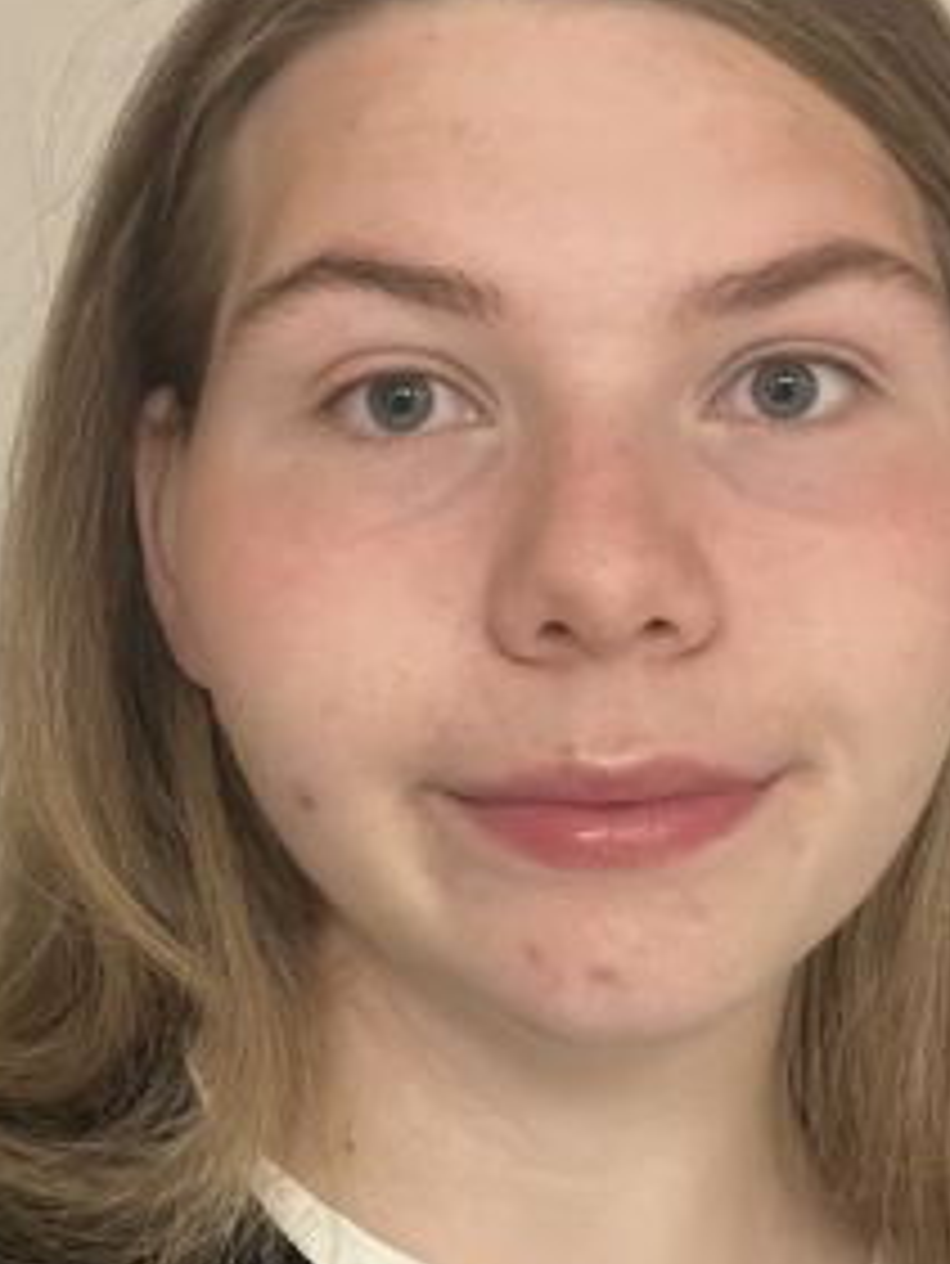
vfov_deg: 30.1
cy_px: 778
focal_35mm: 64
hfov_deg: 22.9
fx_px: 2340
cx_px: 540
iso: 400
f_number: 2.2
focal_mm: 2.71
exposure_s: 1/33
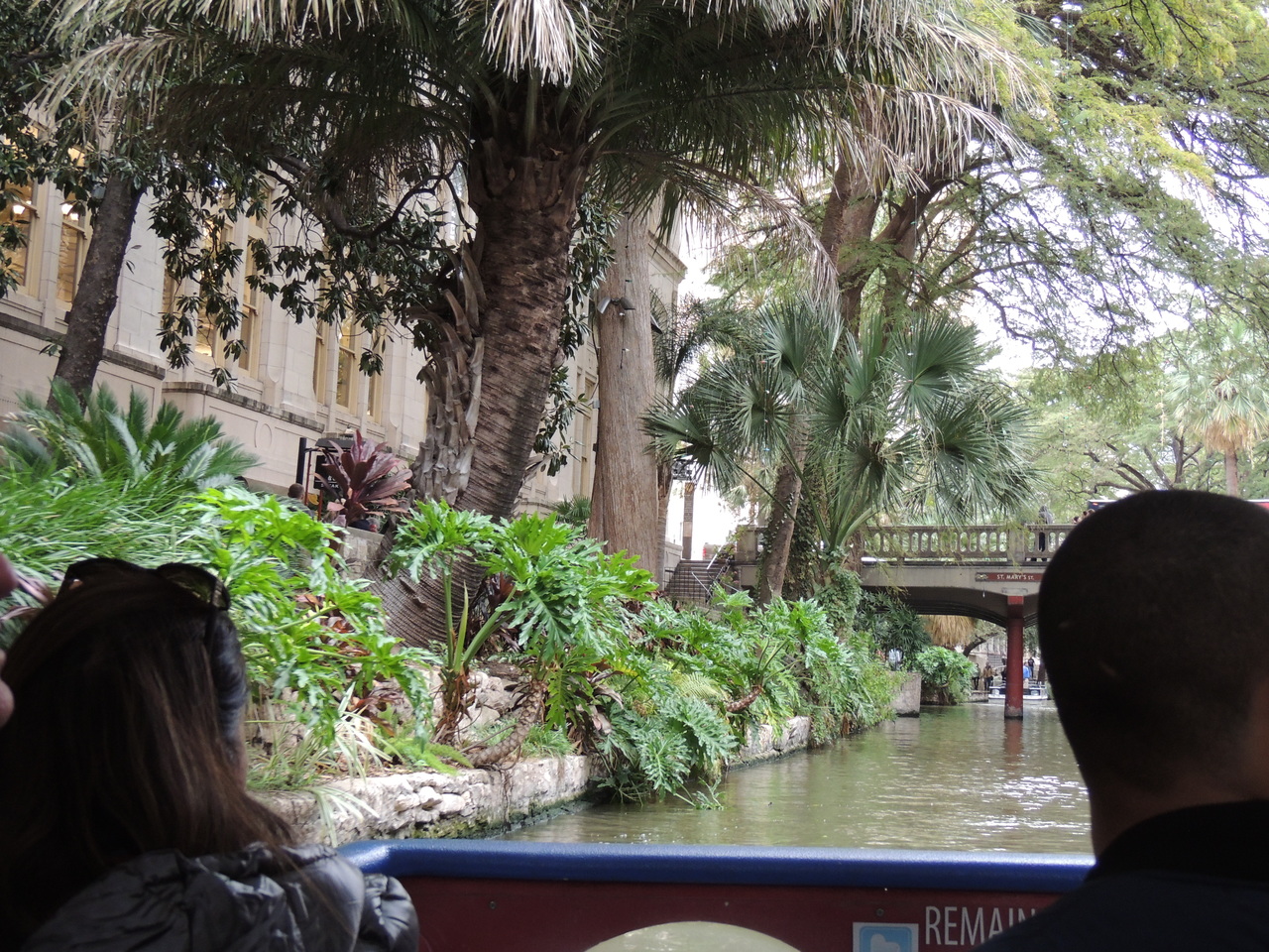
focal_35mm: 47
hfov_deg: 40.4
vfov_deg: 30.9
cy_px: 476
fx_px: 1723
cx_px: 634
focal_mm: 8.3
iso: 400
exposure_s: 1/40
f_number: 3.5
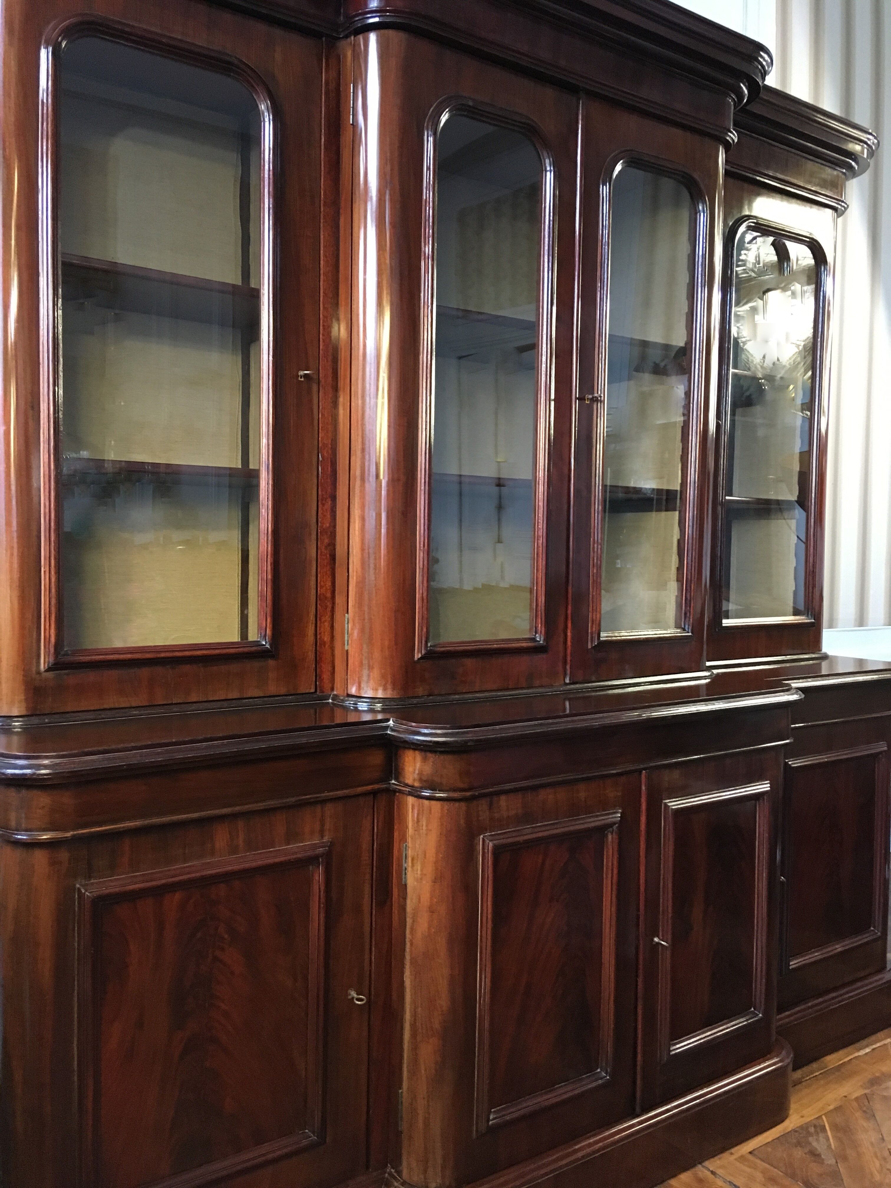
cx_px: 446
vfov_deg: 61.7
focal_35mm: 29
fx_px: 995
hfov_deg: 48.2
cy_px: 594
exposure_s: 1/17
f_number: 2.2
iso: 200
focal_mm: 4.15
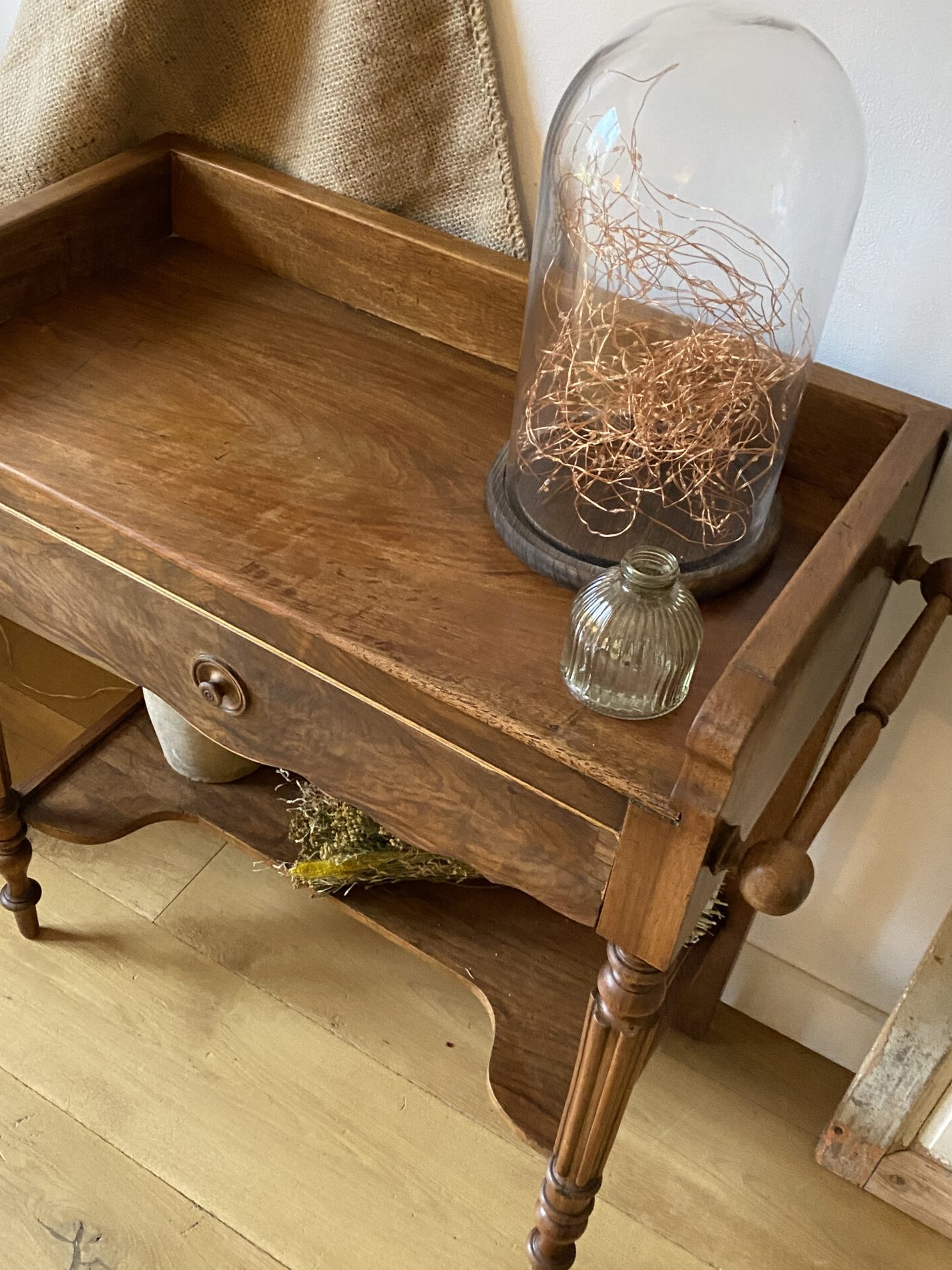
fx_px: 1284
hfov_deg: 40.6
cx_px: 393
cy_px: 648
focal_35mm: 35
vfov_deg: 52.6
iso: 800
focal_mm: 4.25
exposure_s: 1/25
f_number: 1.8
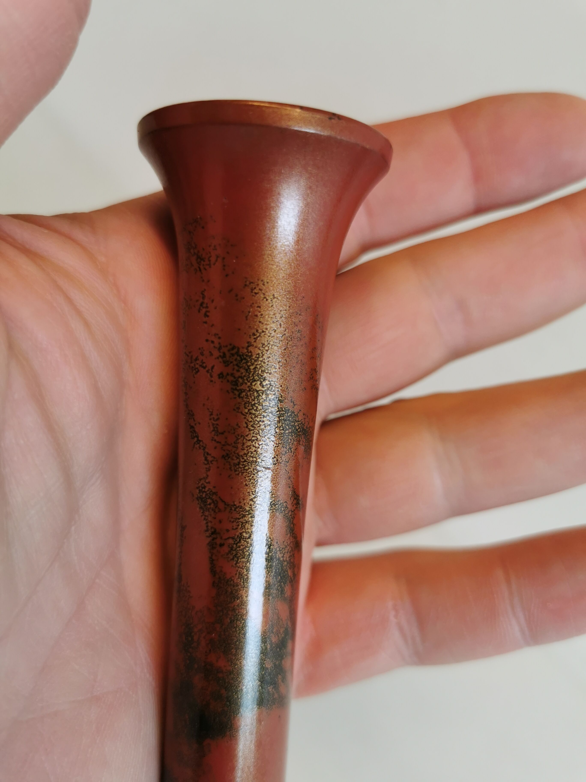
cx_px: 293
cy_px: 391
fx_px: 609
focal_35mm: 27
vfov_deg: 65.3
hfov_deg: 51.4
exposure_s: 1/143
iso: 50
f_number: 1.6
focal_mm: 5.56
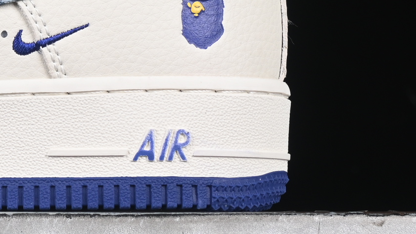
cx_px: -137
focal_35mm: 259
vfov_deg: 4.7
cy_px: -72
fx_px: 2857
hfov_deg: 8.2
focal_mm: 50
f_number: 8
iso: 160
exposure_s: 1/80
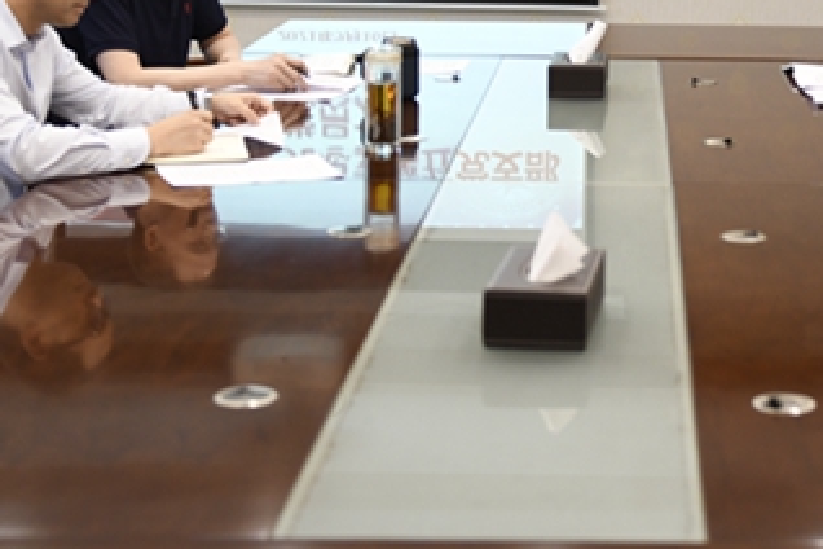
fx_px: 2012
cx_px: 631
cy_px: -27
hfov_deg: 22.9
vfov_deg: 15.2
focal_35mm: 88
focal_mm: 35
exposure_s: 1/100
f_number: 2.8
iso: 1000
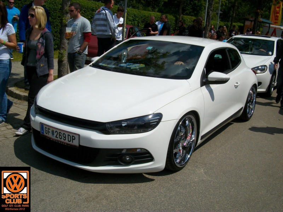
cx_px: 142
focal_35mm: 42
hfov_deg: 44.8
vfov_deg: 34.3
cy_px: 106
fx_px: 343
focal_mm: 7.1
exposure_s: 1/725
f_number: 6.3
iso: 80
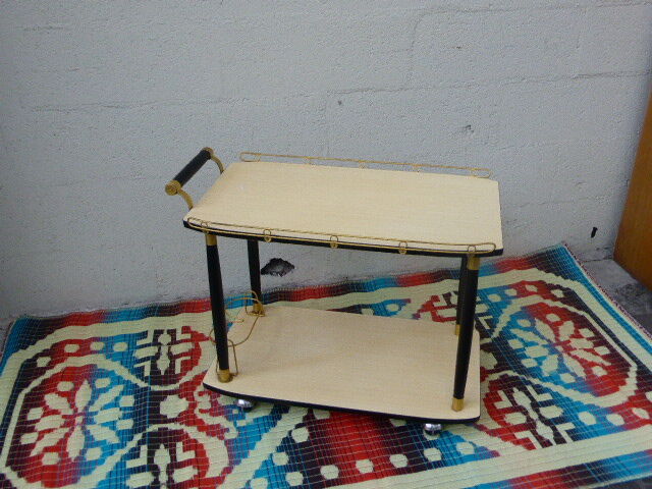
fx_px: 659
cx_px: 326
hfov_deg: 52.6
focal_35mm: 35
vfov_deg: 40.7
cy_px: 244
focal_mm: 6.1
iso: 400
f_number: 3.7
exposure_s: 1/50
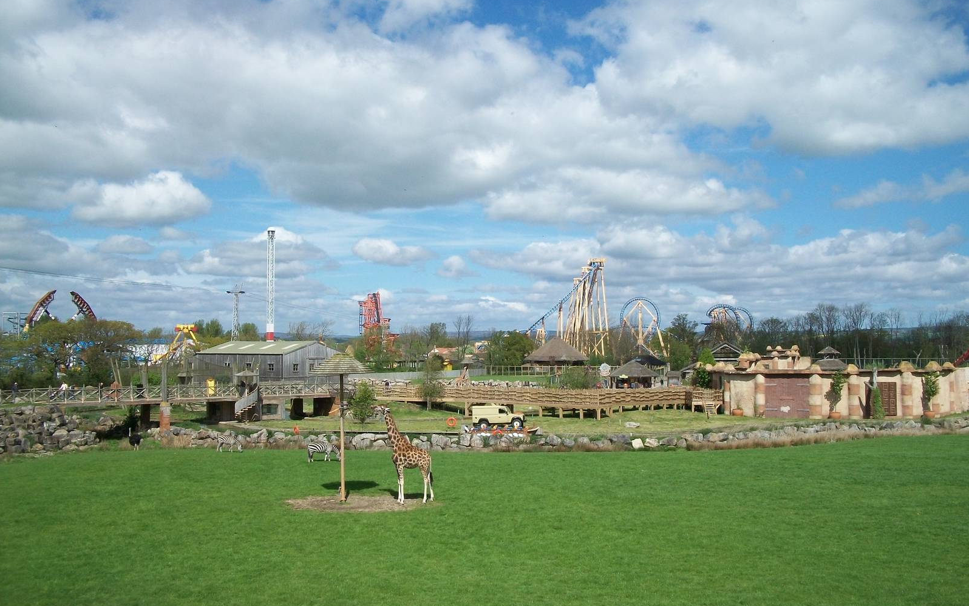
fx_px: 898
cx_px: 484
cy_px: 268
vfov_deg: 37.2
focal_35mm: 34
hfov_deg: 56.7
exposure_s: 1/500
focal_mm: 5.7
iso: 80
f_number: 5.5
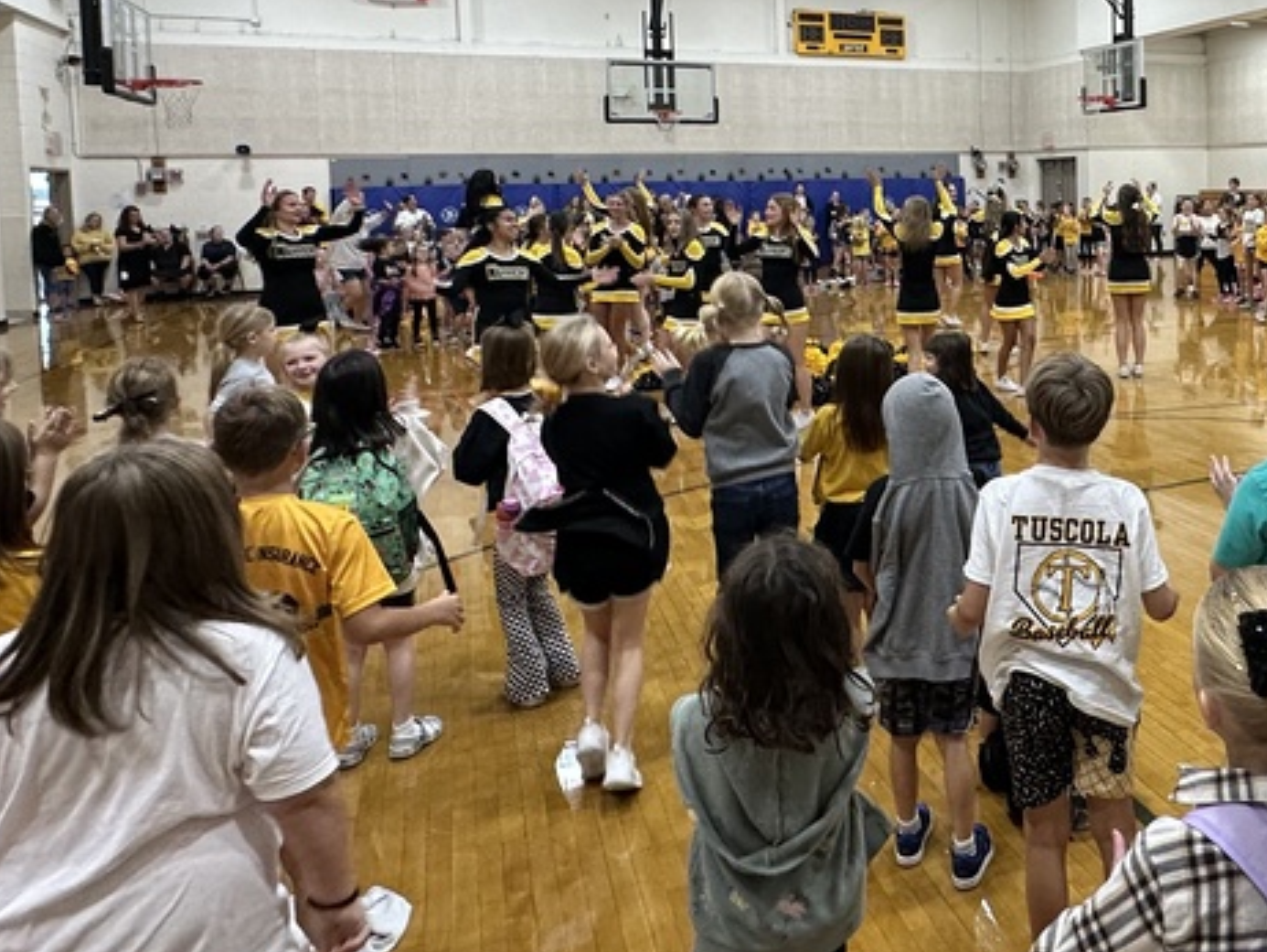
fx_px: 1135
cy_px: 247
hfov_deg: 53.5
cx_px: 1056
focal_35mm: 31
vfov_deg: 44.1
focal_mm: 2.22
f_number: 2.2
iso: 200
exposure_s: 1/120
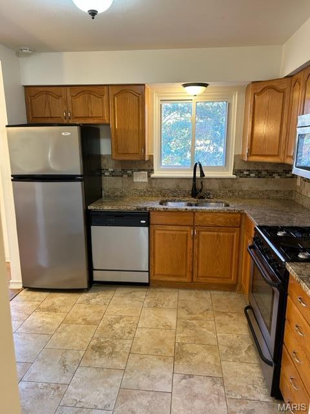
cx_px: 155
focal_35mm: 26
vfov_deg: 67.3
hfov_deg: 53.1
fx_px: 310
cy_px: 207
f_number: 1.5
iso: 100
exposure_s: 1/60
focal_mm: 5.7
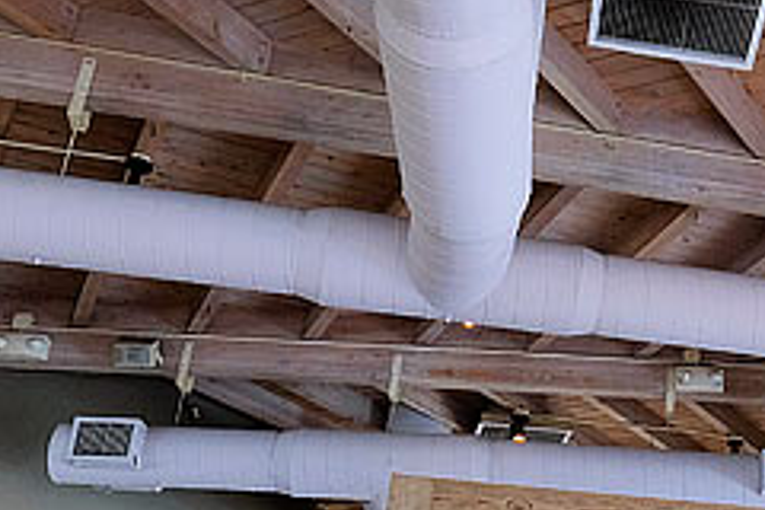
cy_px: 242
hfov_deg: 30.7
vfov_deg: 22.6
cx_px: 787
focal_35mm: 60
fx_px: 1275
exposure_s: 1/56
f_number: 3.6
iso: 320
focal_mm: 8
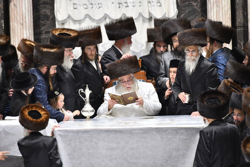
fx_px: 1389
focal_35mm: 200
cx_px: 125
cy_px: 84
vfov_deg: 6.9
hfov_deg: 10.3
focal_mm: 200
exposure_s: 1/100
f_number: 5.6
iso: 1000
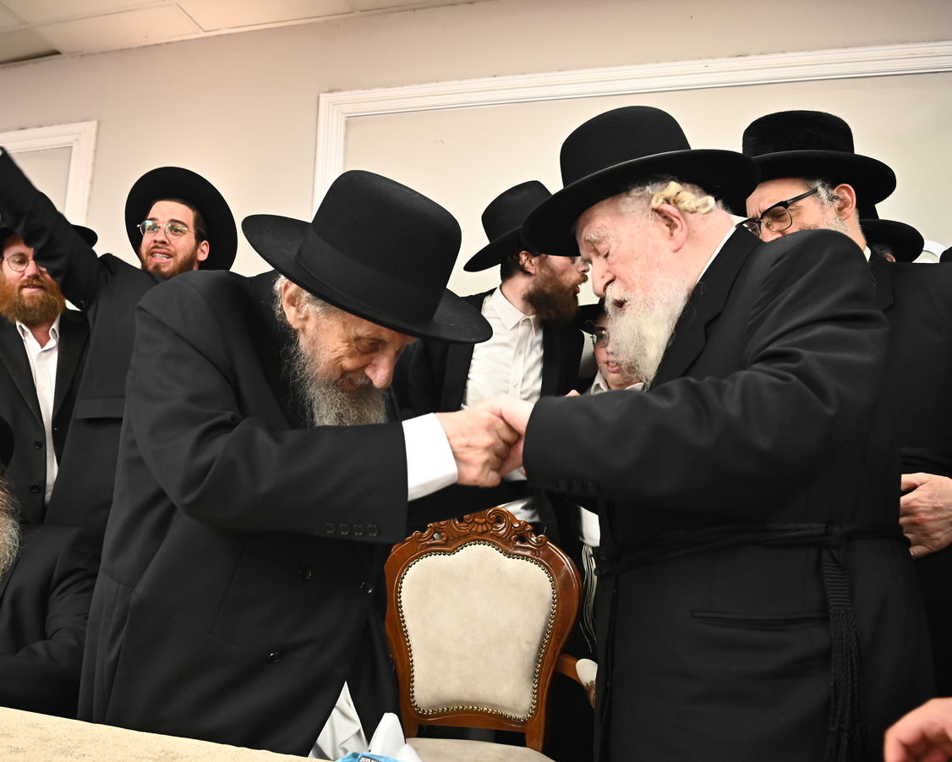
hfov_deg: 62.0
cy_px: 381
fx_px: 789
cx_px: 417
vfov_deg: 51.5
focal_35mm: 28
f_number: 5
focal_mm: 24
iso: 3200
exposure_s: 1/200
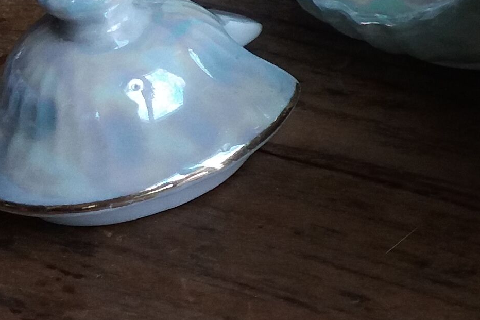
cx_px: 740
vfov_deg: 10.5
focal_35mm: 129
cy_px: -14
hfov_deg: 14.7
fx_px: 1720
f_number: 1.9
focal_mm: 3.7
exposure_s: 1/100
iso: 80
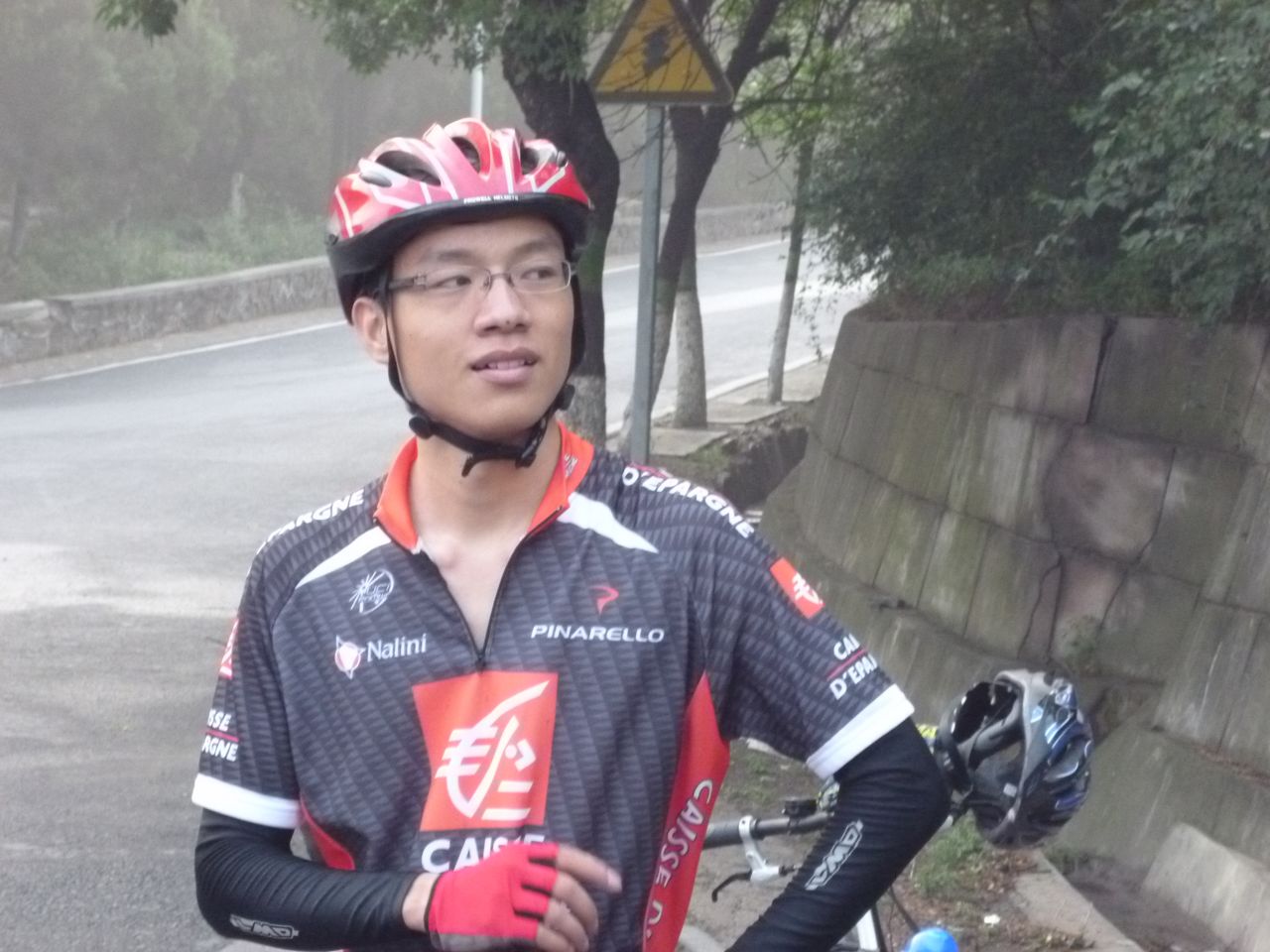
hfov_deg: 17.6
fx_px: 4109
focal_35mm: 112
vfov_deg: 13.2
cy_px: 476
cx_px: 635
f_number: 6.5
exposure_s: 1/80
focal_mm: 20
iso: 800
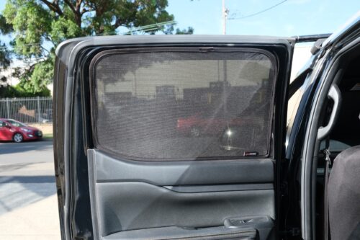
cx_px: 180
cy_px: 120
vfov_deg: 39.9
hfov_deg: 57.2
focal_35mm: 33
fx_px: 330
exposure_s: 1/200
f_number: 5.6
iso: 320
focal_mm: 22.3
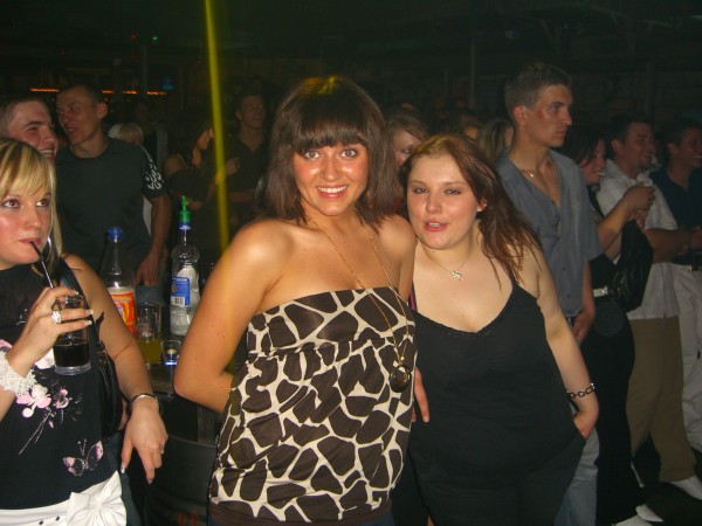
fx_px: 771
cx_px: 351
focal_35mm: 38
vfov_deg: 37.7
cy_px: 263
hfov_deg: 49.0
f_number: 2.8
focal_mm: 7.9
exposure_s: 1/60
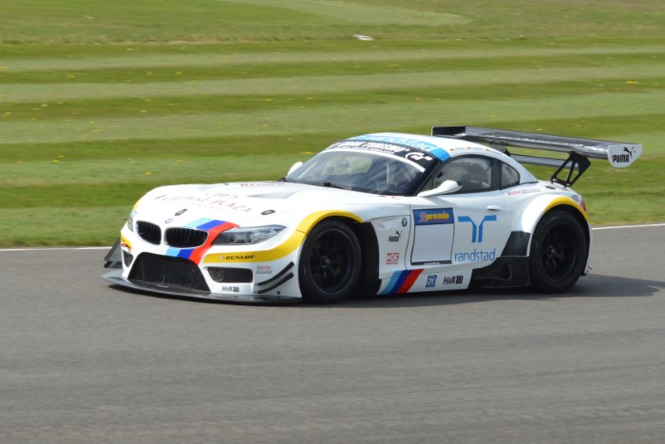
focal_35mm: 128
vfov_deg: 10.8
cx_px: 332
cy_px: 222
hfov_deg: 16.1
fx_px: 2356
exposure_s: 1/500
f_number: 11
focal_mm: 85
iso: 400
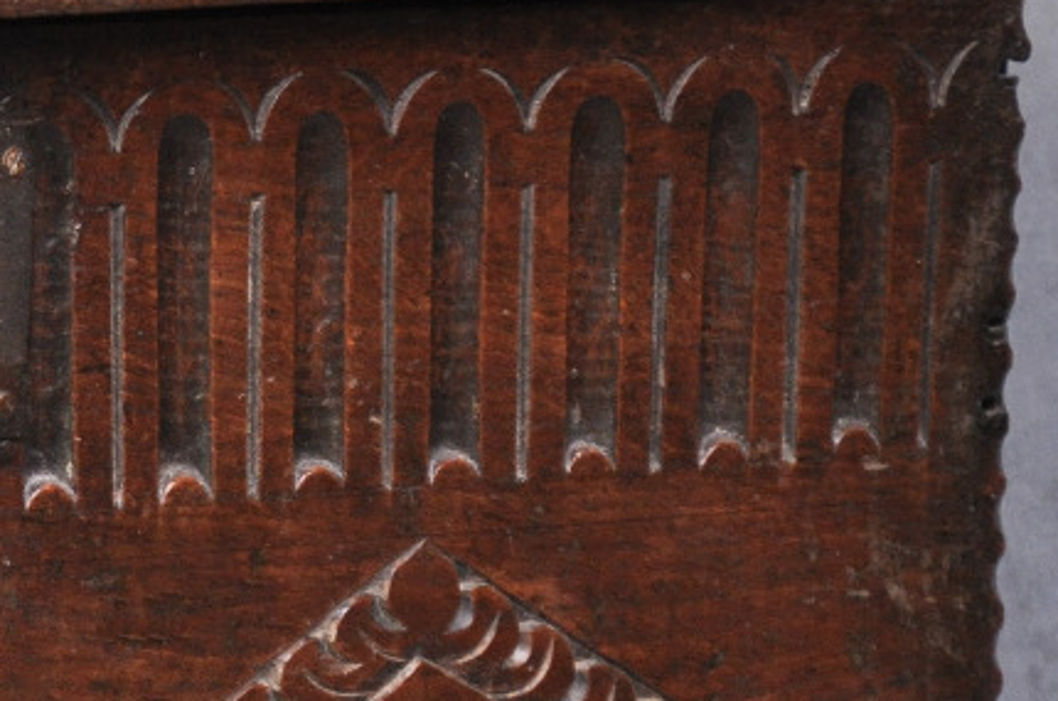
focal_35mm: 514
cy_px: 819
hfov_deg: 4.0
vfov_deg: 2.7
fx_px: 15078
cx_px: -536
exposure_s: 1/100
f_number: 5.6
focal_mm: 92
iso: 800
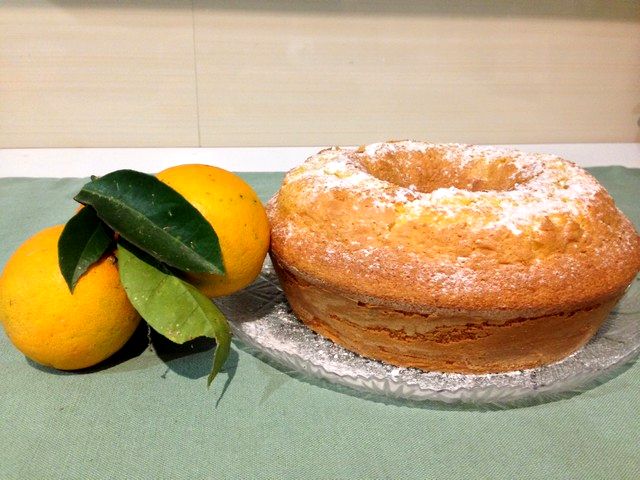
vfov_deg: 42.9
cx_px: 320
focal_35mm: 33
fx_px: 610
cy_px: 240
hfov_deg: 55.4
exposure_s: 1/20
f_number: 2.4
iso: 250
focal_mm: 4.12
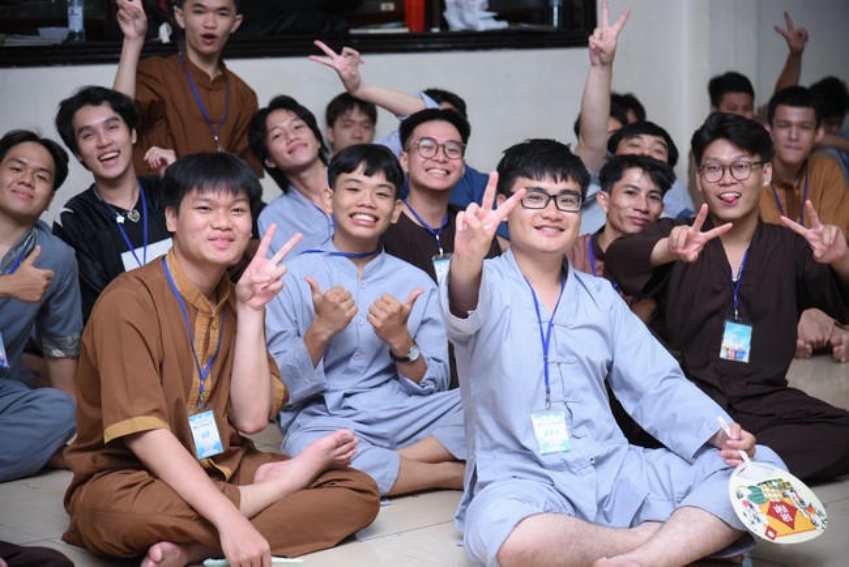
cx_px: 424
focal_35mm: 95
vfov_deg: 14.4
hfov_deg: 21.4
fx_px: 2241
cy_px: 284
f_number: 4.5
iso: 2000
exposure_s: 1/250
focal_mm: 95
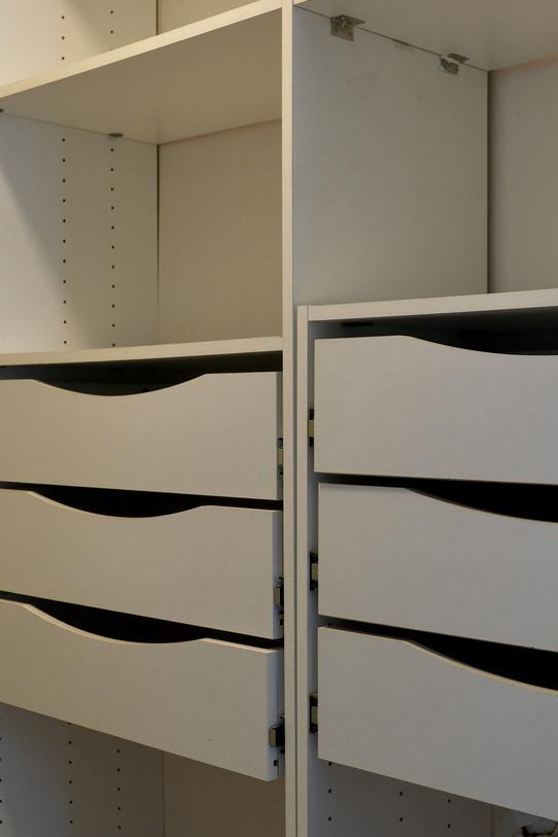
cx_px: 345
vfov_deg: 38.9
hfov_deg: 26.4
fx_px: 1186
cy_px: 455
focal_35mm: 51
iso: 400
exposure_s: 1/30
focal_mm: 18
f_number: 3.6
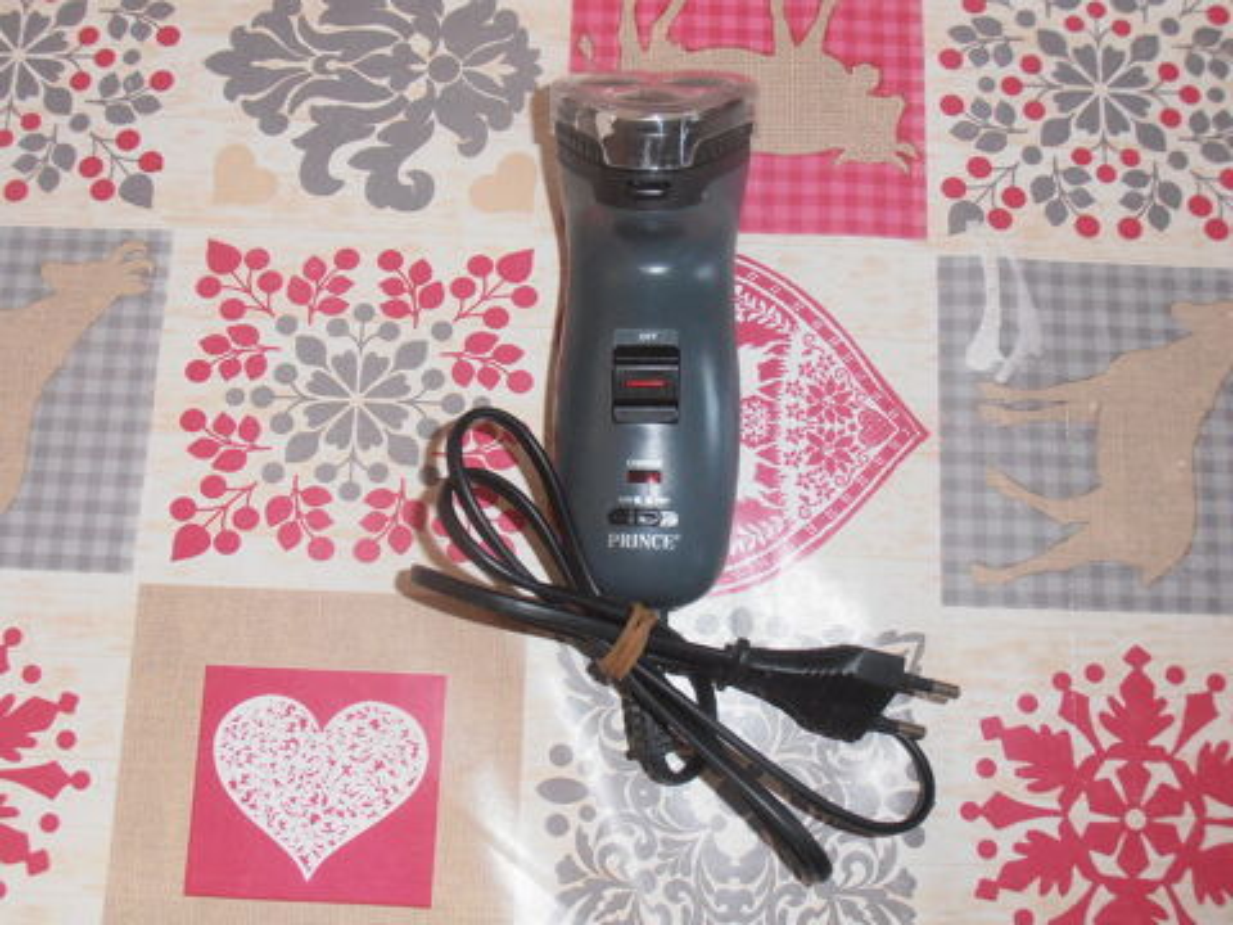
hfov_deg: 50.1
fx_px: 1318
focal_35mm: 37
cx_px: 616
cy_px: 462
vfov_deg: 38.7
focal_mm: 6.61
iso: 125
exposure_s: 1/40
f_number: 3.9
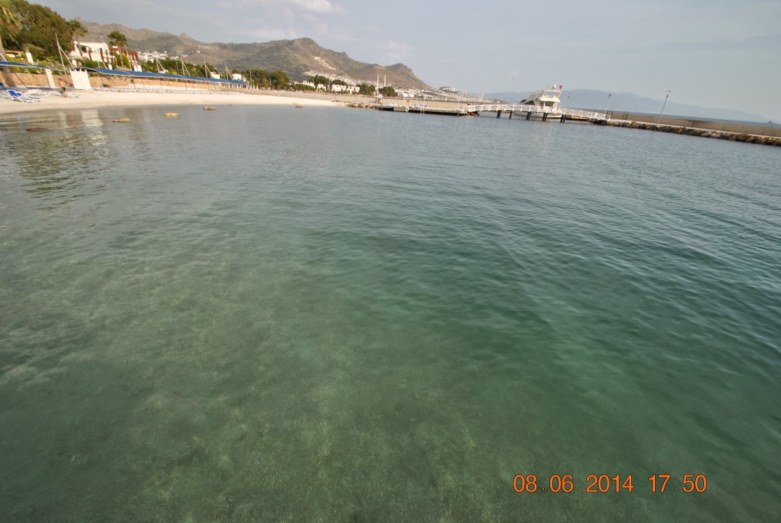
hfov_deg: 100.3
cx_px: 390
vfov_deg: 77.5
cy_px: 262
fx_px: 326
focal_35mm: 15
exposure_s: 1/200
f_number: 9
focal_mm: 10
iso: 100
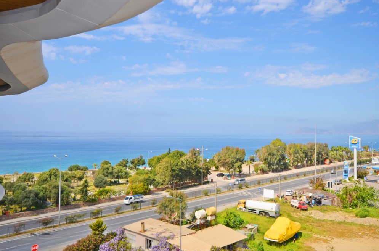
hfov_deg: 54.5
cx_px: 202
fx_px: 368
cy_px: 114
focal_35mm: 35
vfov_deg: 37.7
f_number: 9
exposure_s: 1/250
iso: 100
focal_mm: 20
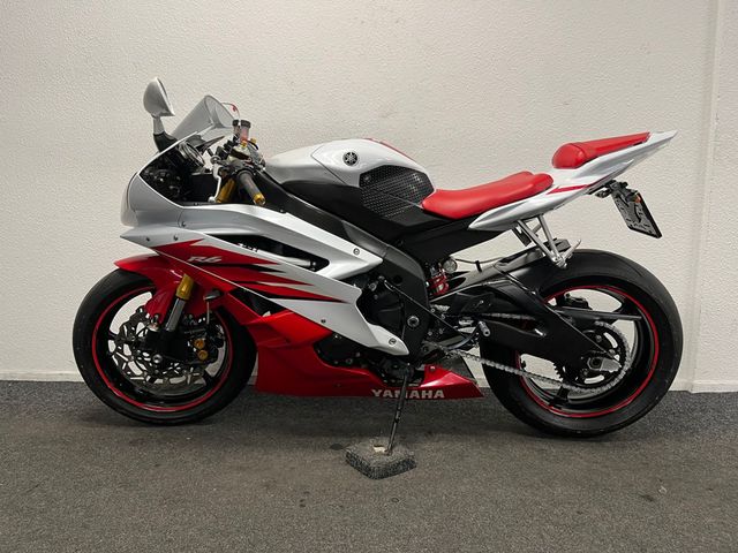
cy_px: 276
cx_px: 369
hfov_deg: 67.3
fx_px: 554
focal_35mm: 26
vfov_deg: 53.1
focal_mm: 5.1
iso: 80
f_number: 1.6
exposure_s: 1/50
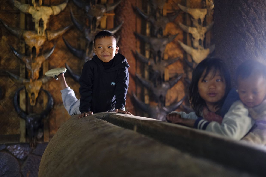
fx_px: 391
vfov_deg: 25.5
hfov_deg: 37.5
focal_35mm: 53
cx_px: 133
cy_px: 88
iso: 1600
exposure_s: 1/125
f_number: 1.4
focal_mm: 35
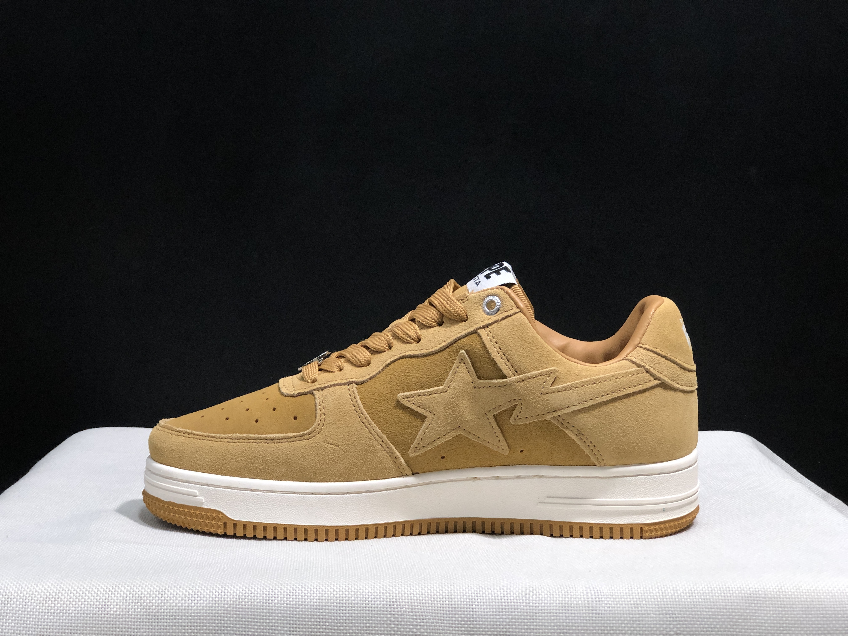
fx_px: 1396
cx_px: 424
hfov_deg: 33.8
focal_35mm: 57
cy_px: 318
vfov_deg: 25.7
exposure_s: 1/30
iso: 80
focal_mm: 6.6
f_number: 2.8
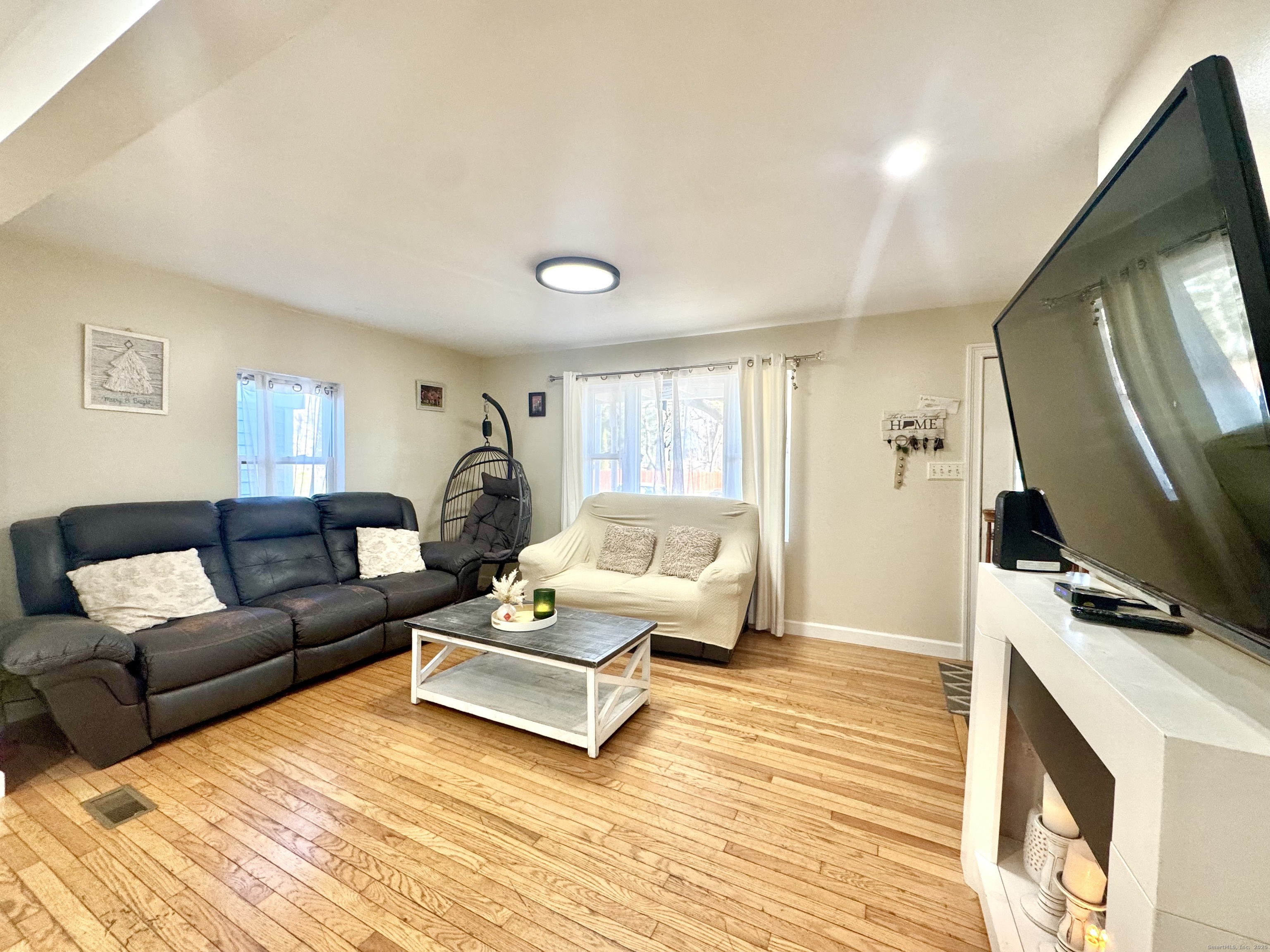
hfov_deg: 102.1
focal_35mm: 14
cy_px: 476
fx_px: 514
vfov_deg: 85.7
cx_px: 635
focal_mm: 2.22
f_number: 2.2
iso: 200
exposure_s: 1/120
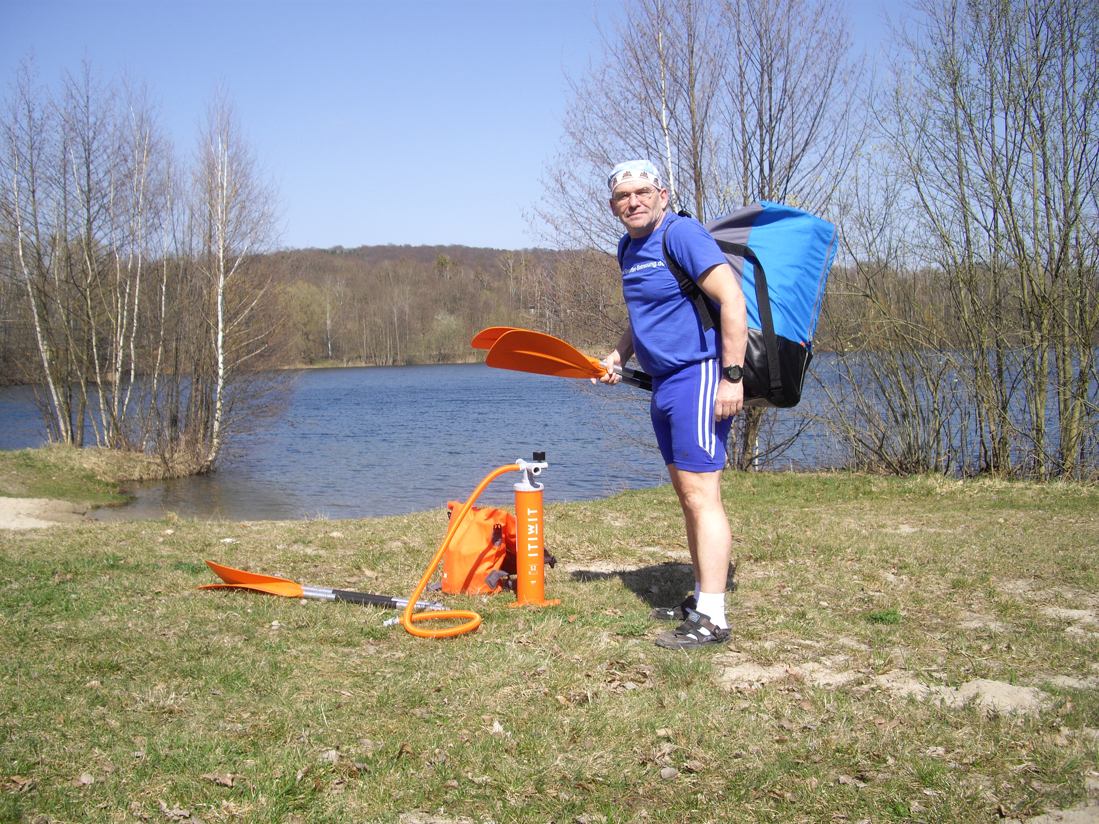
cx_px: 550
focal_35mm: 38
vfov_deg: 37.7
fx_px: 1206
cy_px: 412
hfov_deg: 49.0
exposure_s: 1/125
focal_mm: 7.9
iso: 64
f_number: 8
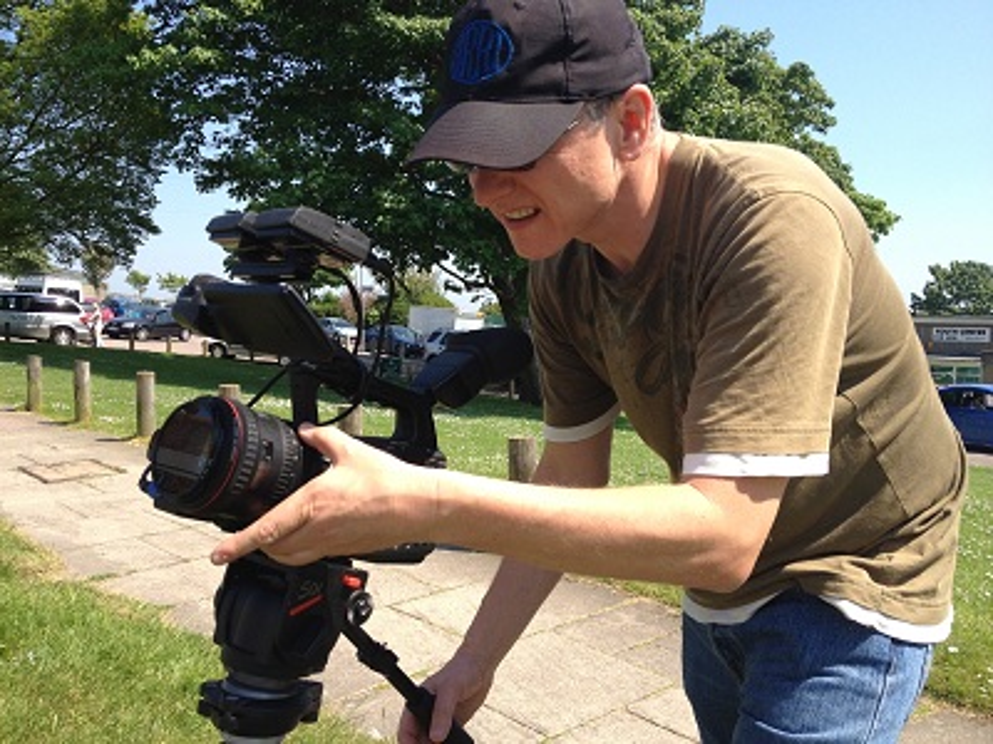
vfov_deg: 40.7
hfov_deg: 52.6
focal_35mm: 35
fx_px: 1004
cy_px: 372
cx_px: 496
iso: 80
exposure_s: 1/1381
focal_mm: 4.28
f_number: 2.4
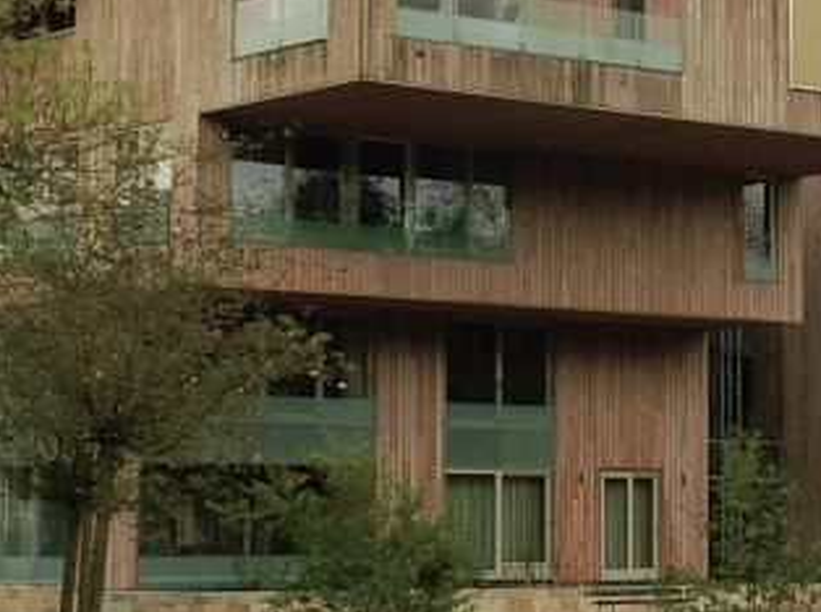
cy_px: 242
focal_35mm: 127
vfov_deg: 11.6
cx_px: 745
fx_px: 3005
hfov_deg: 15.4
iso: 100
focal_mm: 6.9
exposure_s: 1/200
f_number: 5
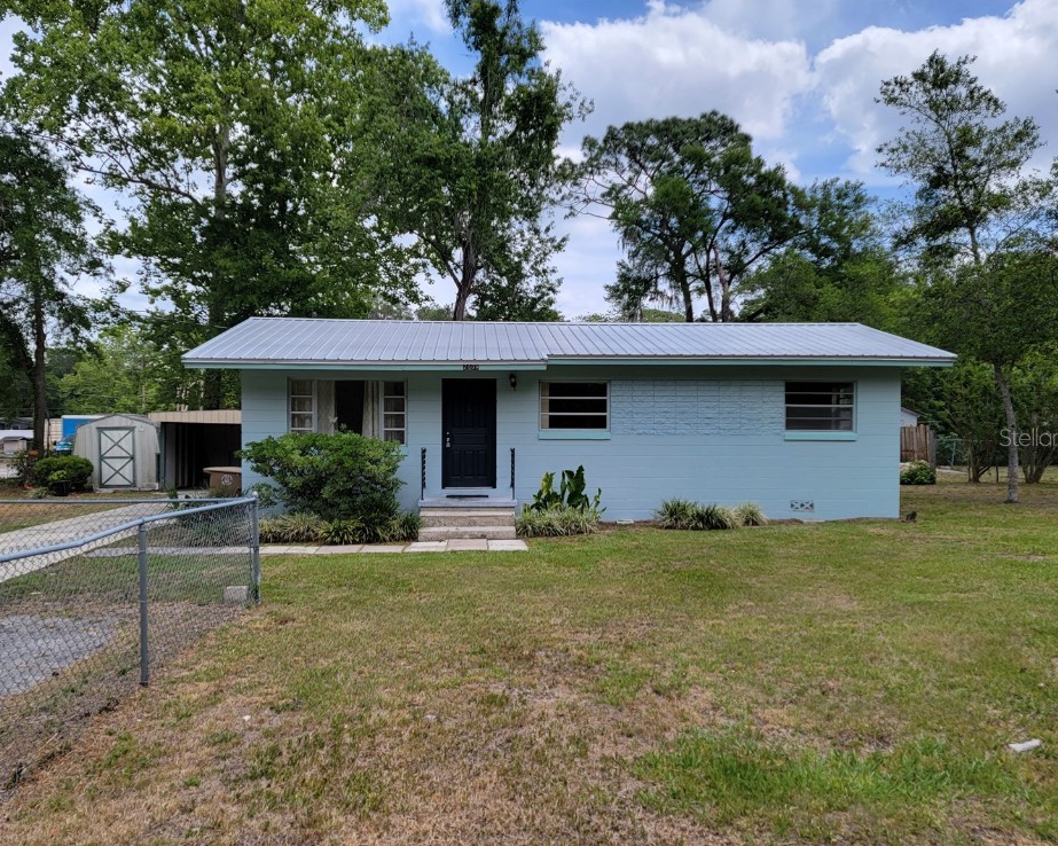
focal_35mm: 26
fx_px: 814
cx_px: 520
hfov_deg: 66.0
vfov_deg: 54.9
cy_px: 437
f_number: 1.8
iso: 16
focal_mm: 6.7
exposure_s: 1/880
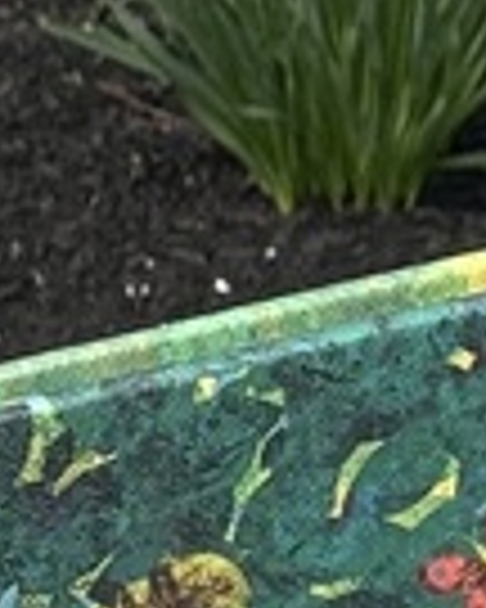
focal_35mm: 222
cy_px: 243
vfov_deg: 8.7
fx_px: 3991
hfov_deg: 6.5
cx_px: -860
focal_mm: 2.69
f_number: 1.9
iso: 25
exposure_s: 1/667
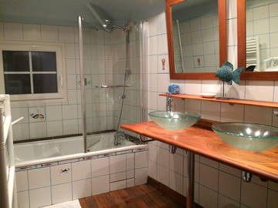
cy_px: 104
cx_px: 139
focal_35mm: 29
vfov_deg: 48.2
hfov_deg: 61.7
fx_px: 233
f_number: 2.2
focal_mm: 4.15
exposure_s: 1/20
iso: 320
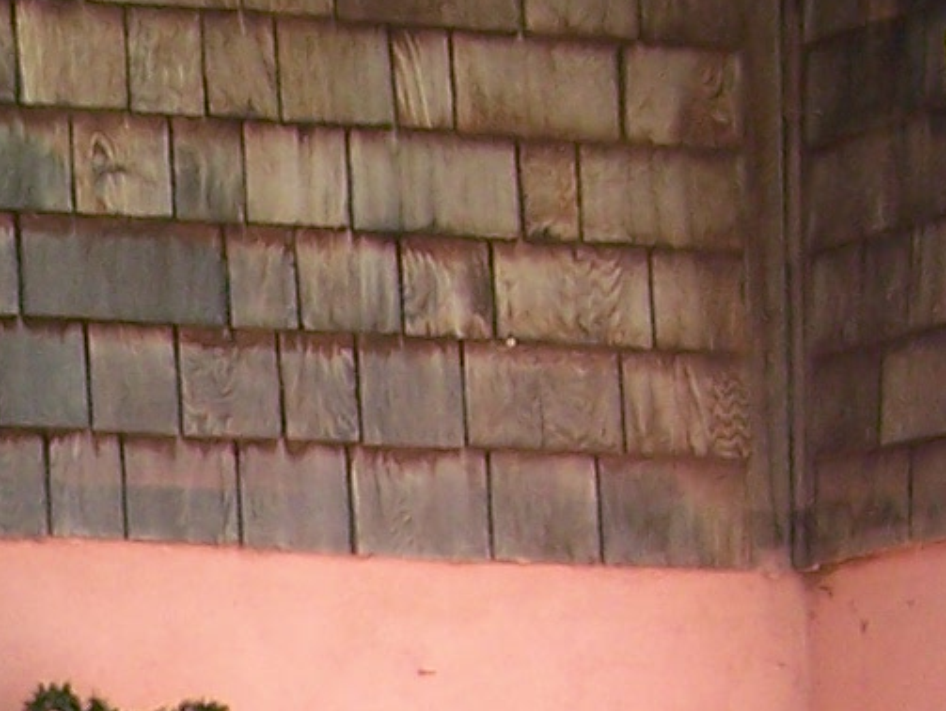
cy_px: 1482
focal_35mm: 214
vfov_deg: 6.7
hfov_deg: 9.0
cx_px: -564
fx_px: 5852
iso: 80
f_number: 2.8
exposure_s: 1/100
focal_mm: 6.3
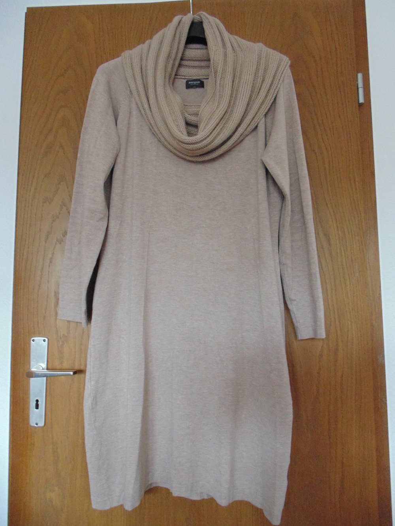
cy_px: 263
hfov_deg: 61.1
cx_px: 198
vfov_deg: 76.4
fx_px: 335
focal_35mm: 22
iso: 400
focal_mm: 4
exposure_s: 1/10
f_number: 3.1
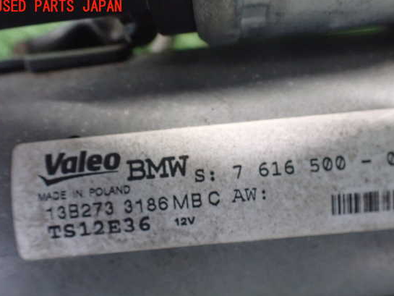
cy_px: 161
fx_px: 376
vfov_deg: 42.9
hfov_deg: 55.3
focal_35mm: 33
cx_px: 207
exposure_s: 1/30
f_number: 2.3
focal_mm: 5.4
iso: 1000
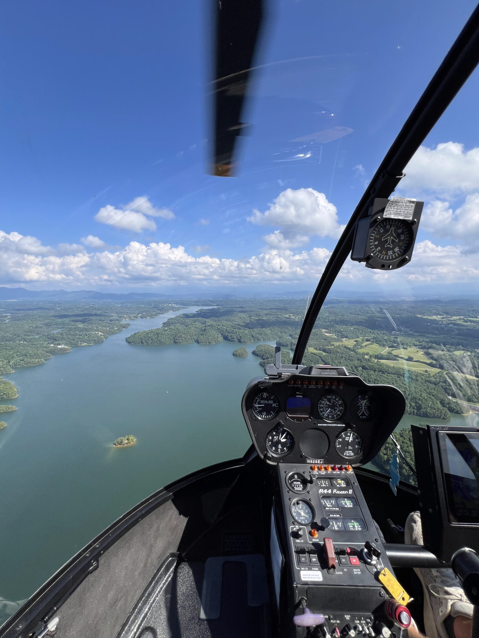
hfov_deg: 89.9
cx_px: 240
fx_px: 240
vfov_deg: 106.2
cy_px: 319
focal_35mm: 13
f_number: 1.8
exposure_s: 1/1393
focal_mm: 1.57
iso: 32
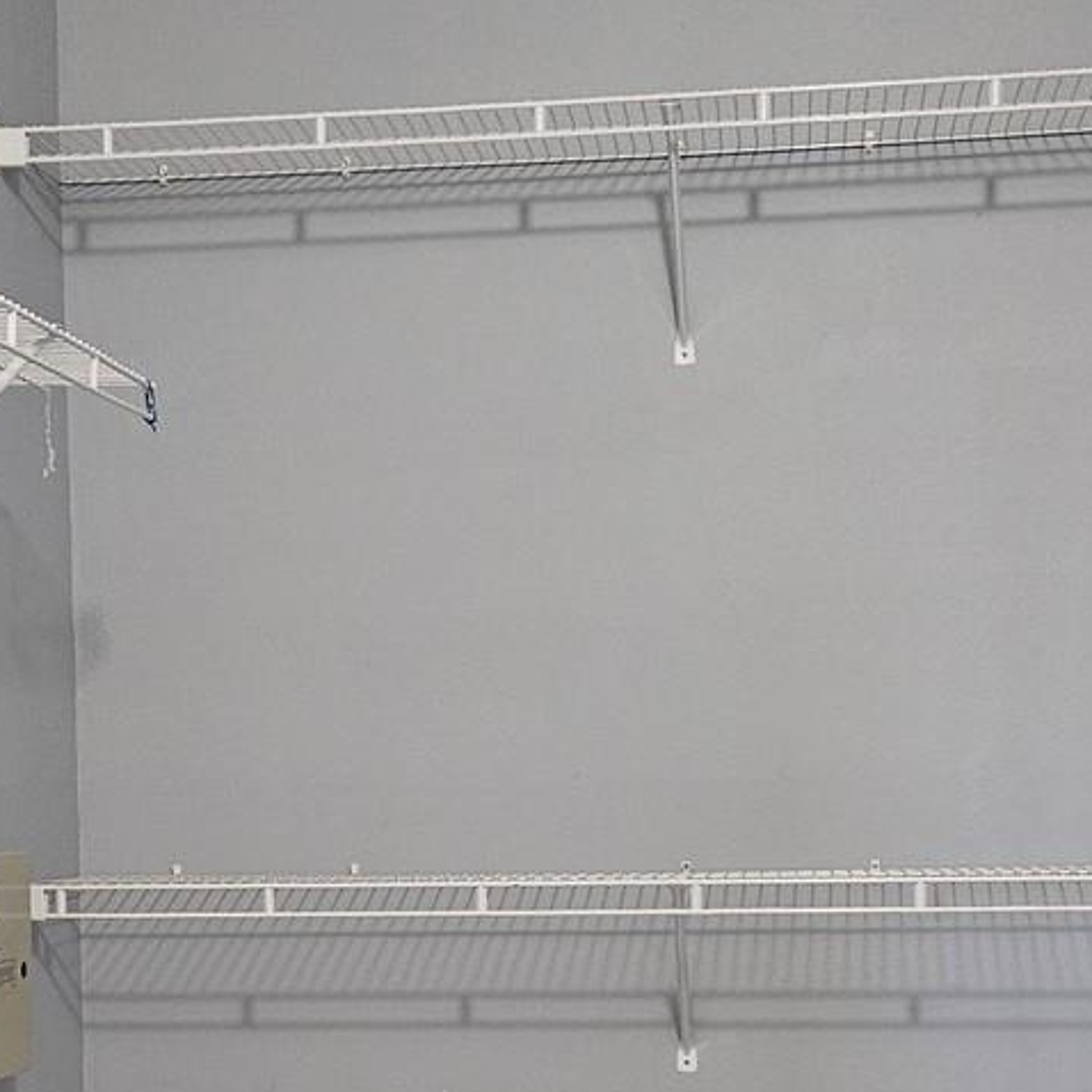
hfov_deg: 25.3
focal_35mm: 68
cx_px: 480
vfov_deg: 24.8
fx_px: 2427
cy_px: 925
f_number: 1.8
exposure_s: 1/60
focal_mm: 5.4
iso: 800
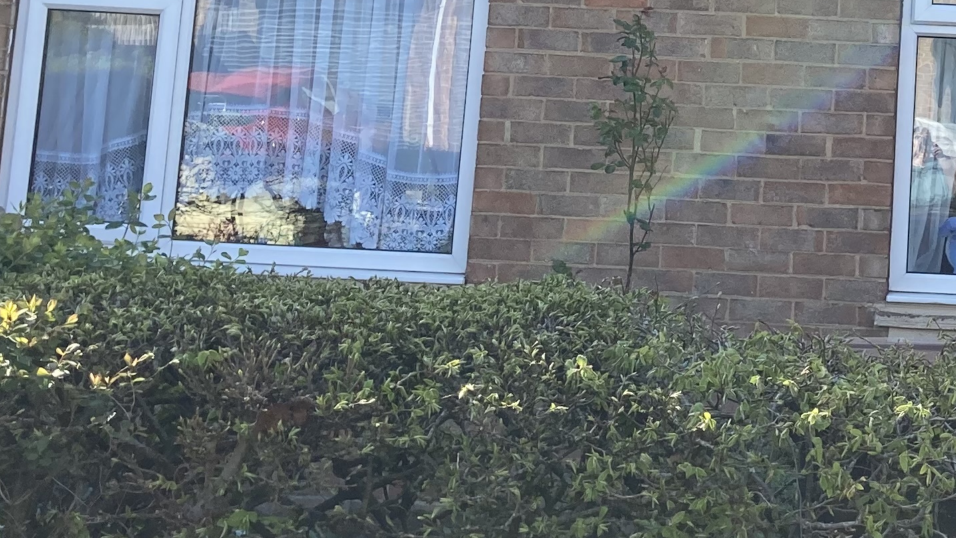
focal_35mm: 86
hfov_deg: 23.7
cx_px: 946
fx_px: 2180
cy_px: -206
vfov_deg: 13.4
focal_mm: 3.99
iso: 20
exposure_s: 1/527
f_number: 1.8
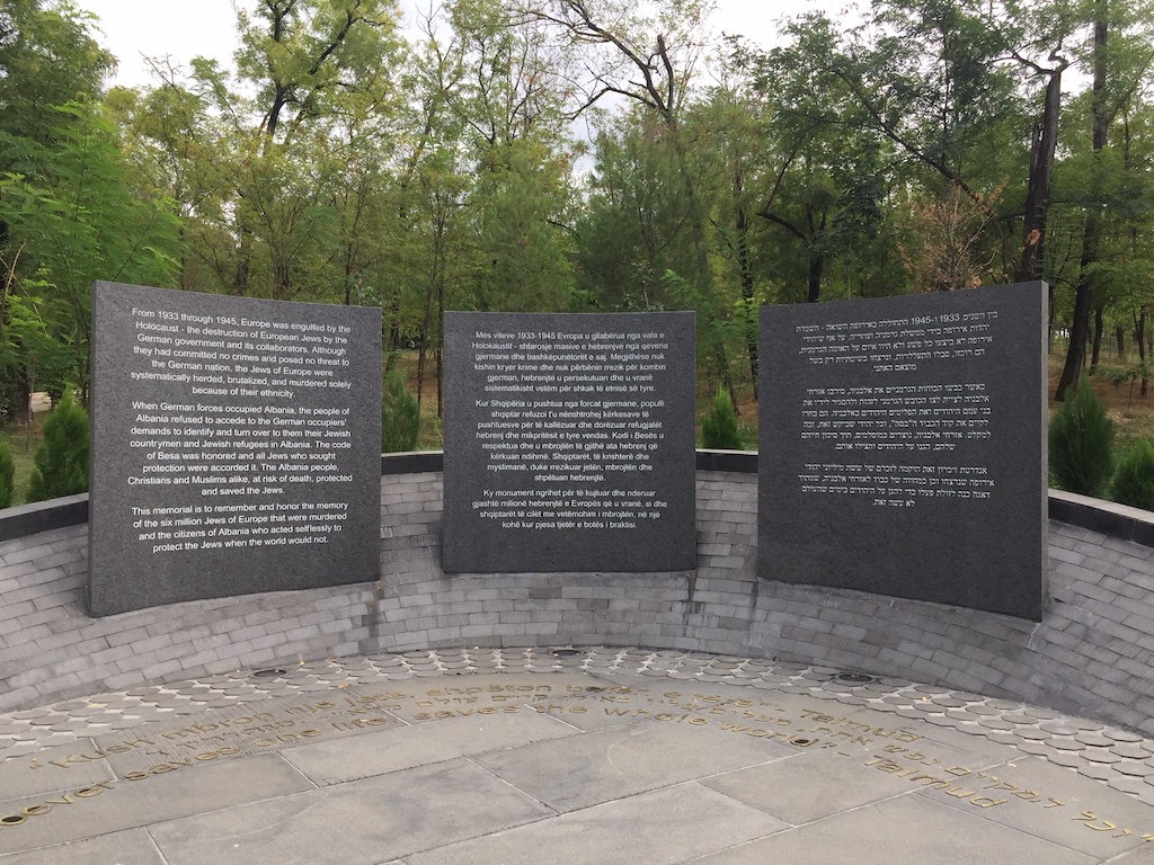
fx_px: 967
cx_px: 577
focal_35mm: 29
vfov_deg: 48.2
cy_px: 432
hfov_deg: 61.7
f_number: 2.2
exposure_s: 1/482
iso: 32
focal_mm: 4.15
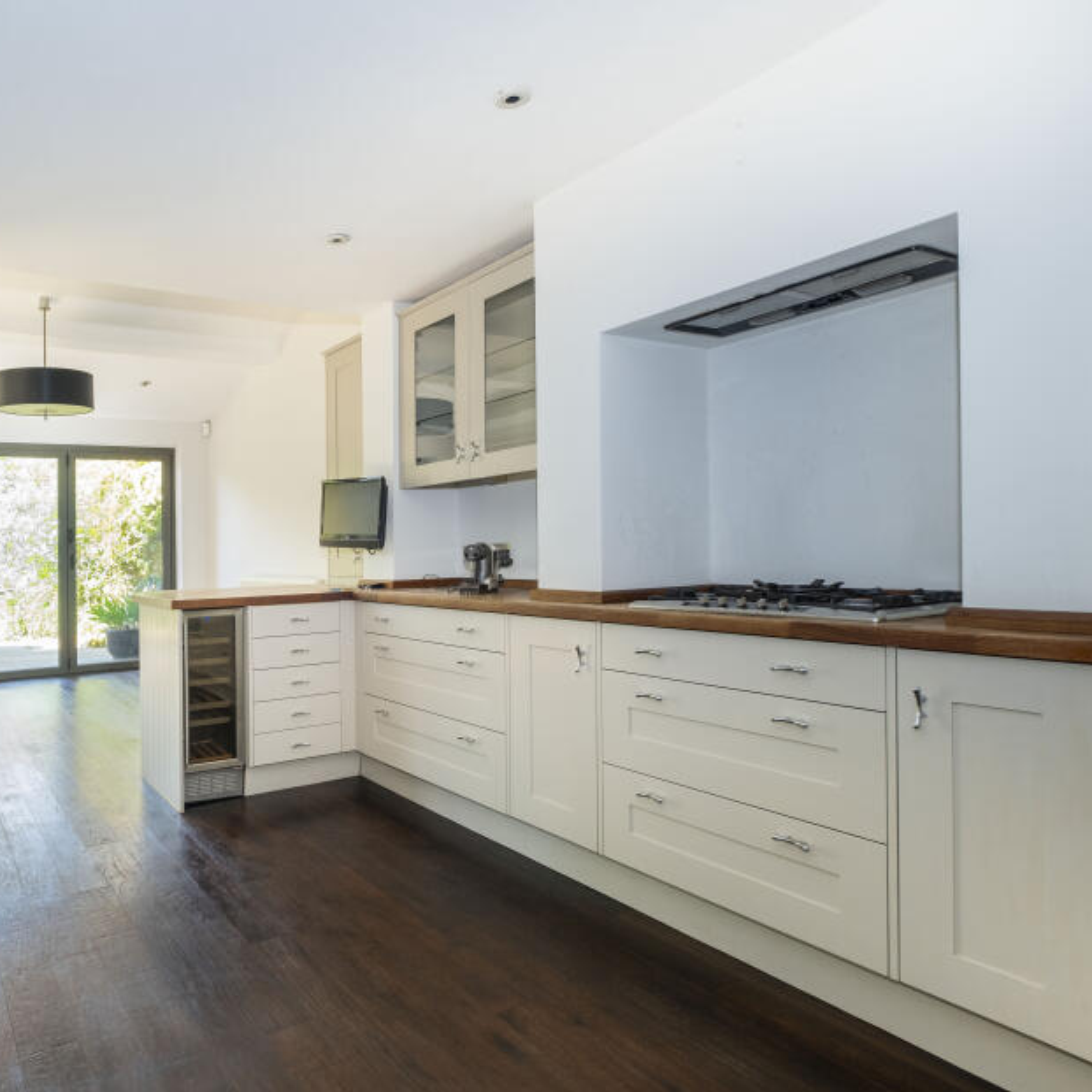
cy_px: 556
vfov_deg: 72.1
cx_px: 311
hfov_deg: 68.7
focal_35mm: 21
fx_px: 749
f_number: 4.5
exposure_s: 1/20
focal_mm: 10
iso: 250
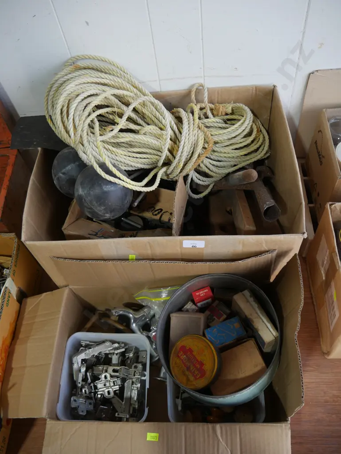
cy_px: 227
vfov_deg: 63.4
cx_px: 170
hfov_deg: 49.8
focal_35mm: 28
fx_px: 367
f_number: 3.5
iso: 200
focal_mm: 14
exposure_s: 1/125
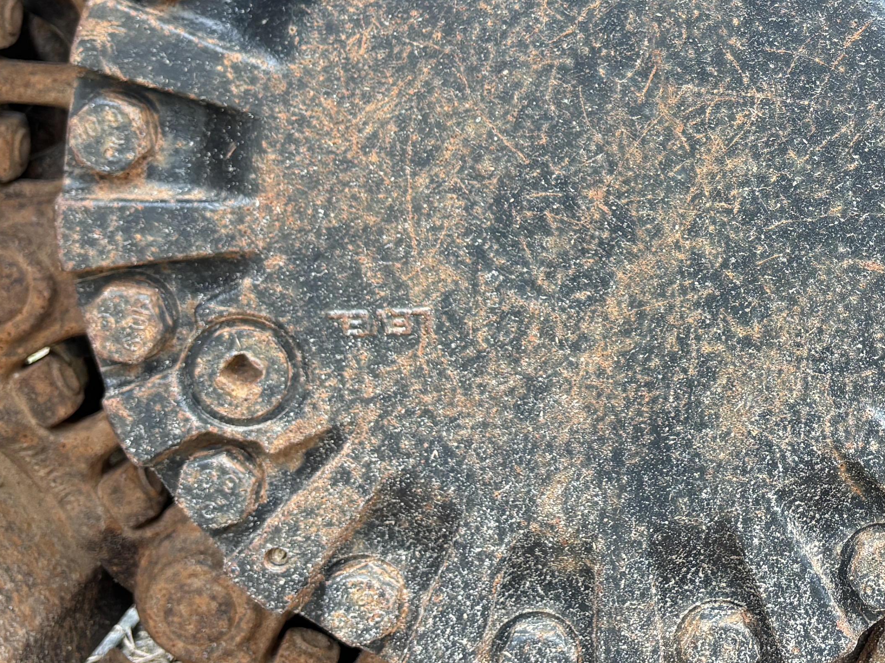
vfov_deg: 20.6
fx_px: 1789
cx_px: 819
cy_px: 86
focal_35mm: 70
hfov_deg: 26.7
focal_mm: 5.96
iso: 50
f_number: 1.6
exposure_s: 1/323
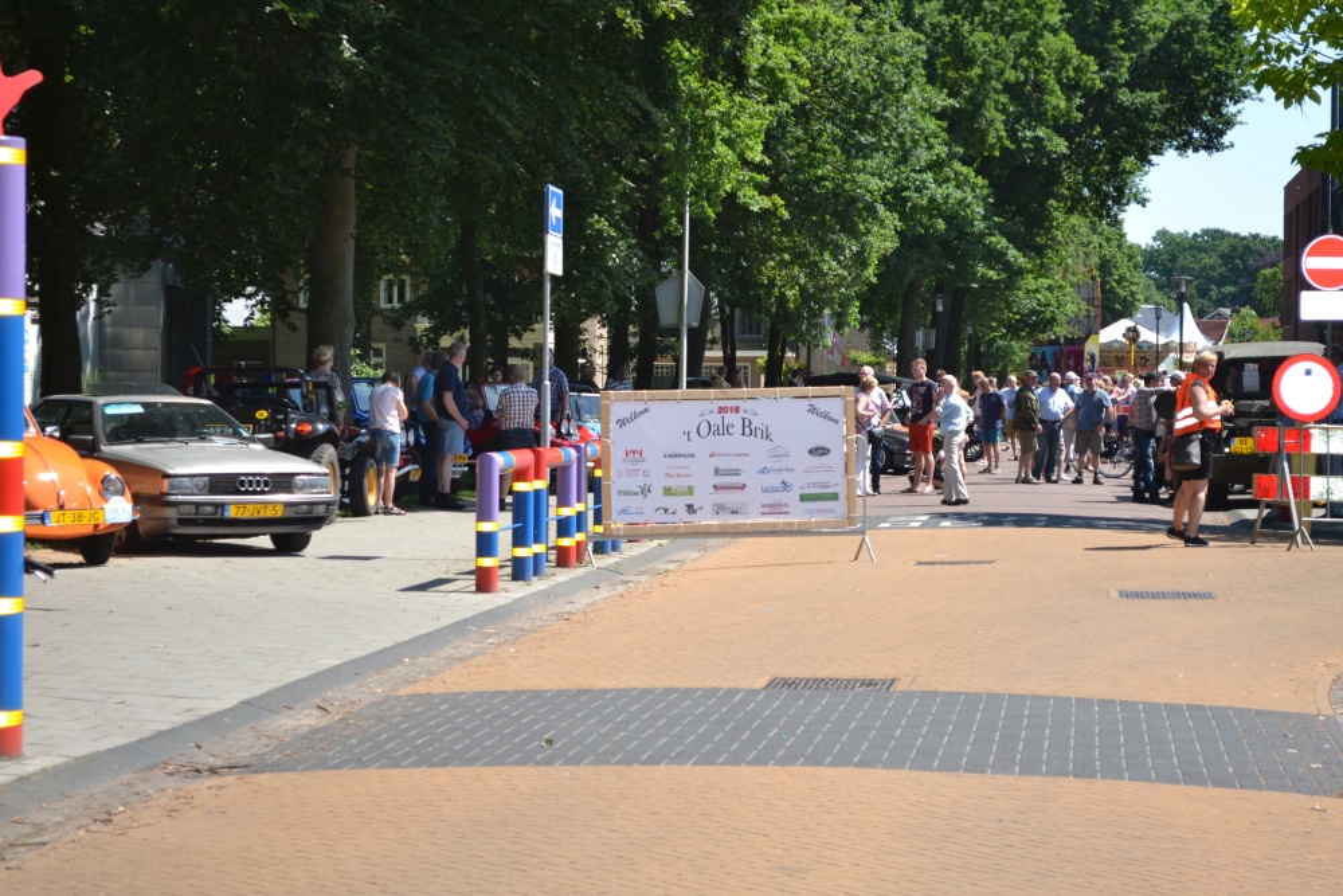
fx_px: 3078
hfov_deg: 24.6
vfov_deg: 16.6
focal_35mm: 82
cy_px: 448
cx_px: 672
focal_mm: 55
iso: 100
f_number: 5.6
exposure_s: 1/200
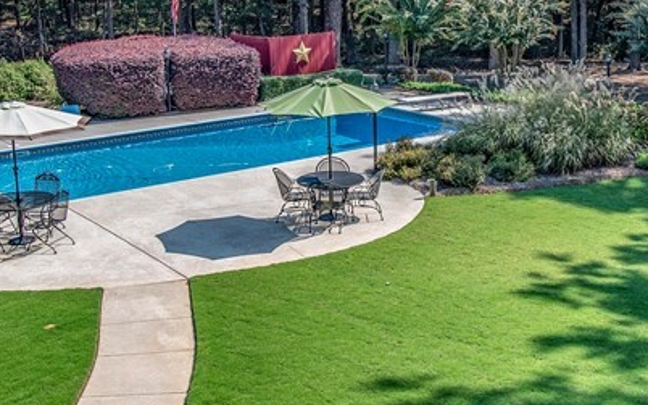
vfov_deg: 23.4
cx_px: 415
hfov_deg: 36.6
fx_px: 971
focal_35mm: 55
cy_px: 131
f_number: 8
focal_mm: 20
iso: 200
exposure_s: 1/320
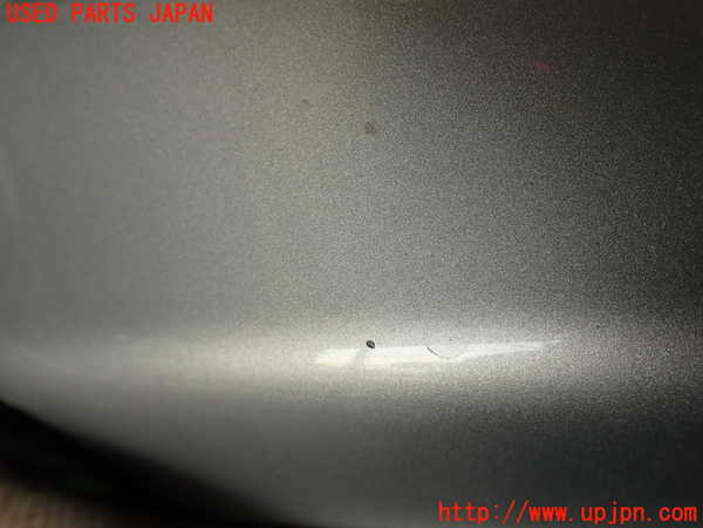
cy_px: 264
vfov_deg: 44.2
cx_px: 352
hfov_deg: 56.8
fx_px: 650
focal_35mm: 32
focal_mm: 5.79
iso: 100
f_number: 3.2
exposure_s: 1/125
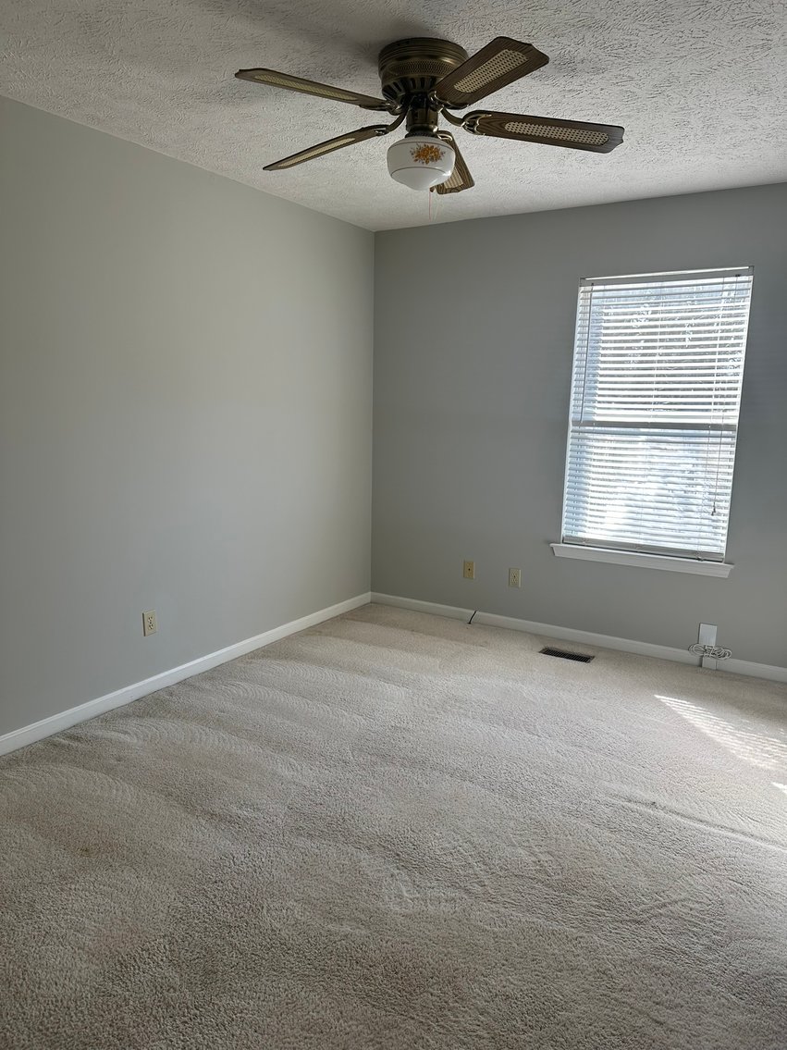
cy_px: 525
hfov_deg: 56.8
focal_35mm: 24
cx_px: 394
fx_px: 728
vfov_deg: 71.6
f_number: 1.78
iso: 80
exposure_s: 1/259
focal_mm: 6.86
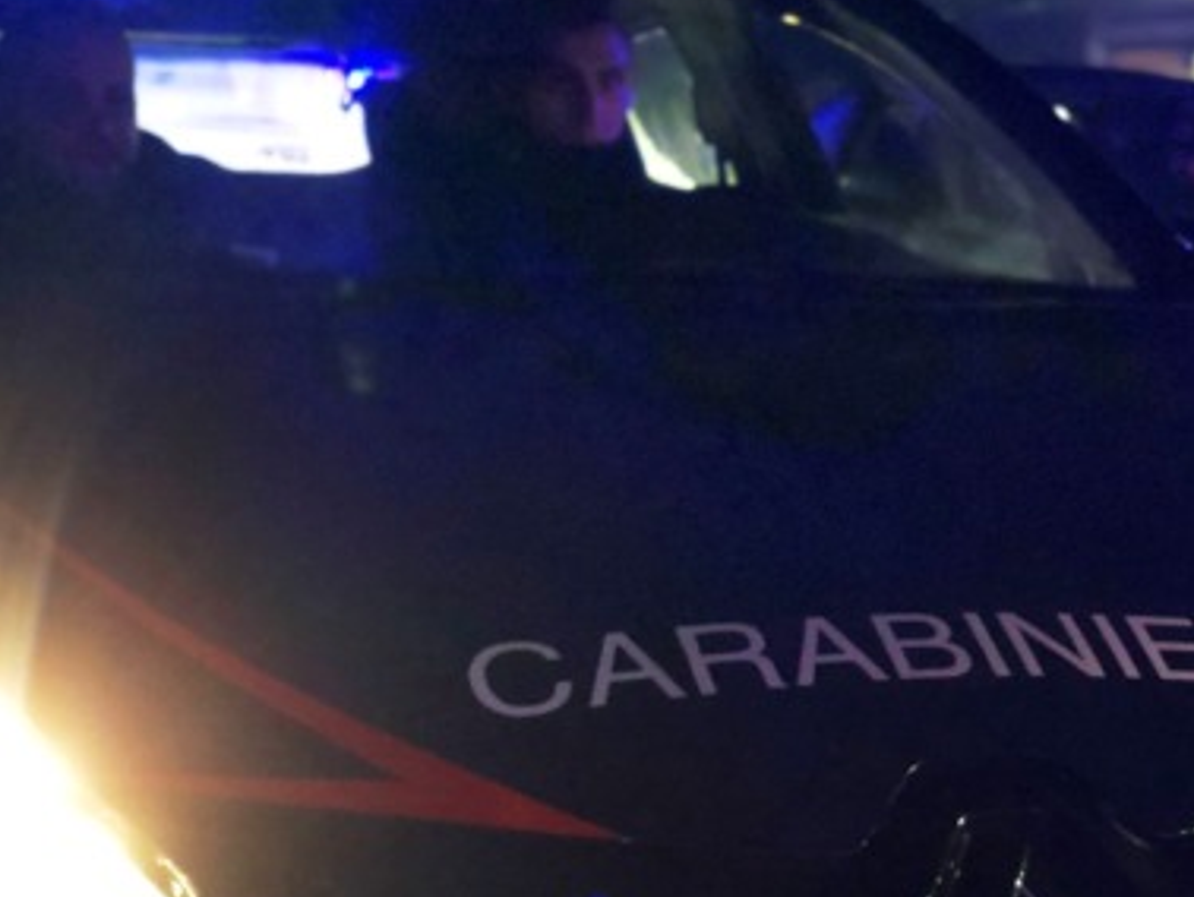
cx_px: 1001
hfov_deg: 21.9
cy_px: 505
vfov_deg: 16.8
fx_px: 3037
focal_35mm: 88
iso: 160
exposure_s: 1/9
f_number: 2.4
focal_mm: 6
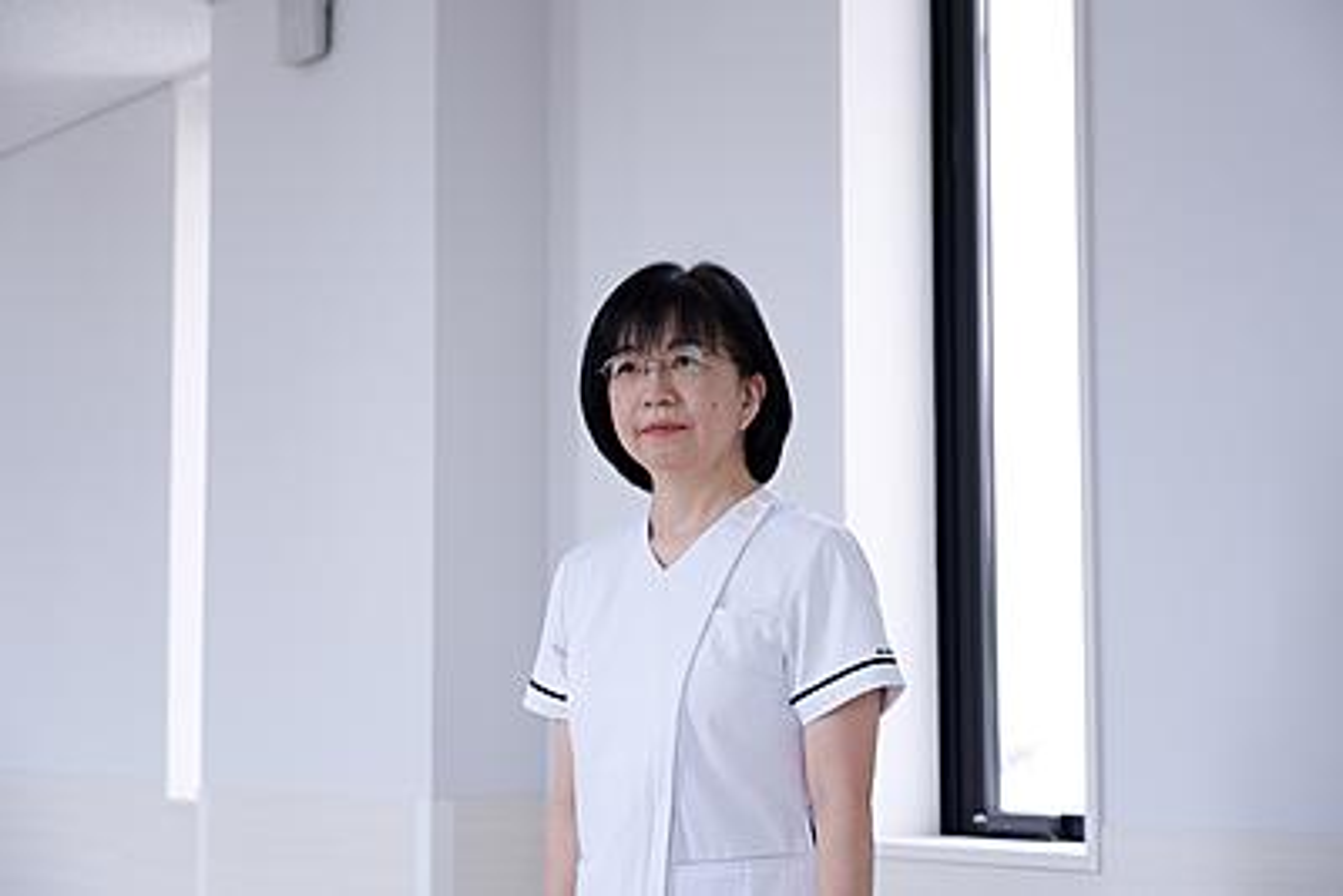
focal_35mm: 65
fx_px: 2426
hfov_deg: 30.9
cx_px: 672
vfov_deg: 20.9
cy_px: 448
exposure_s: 1/250
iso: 640
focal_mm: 65
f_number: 4
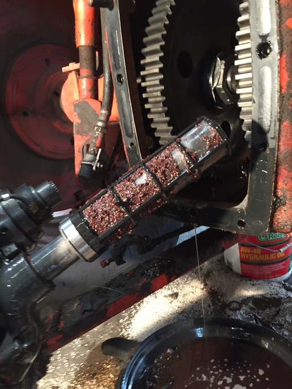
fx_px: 326
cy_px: 194
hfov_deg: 48.2
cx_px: 146
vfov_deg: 61.7
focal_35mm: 29
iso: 250
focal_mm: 4.15
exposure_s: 1/17
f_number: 2.2
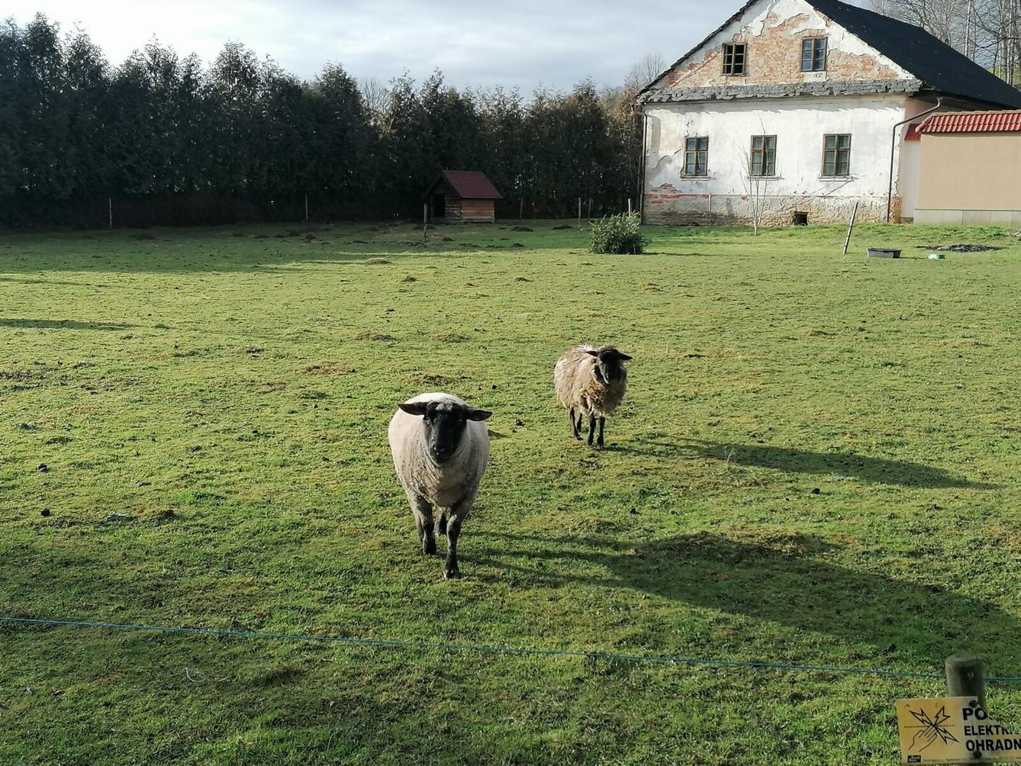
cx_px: 510
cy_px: 383
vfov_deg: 31.5
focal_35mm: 46
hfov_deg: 41.2
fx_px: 1357
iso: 50
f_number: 1.8
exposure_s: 1/623
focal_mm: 4.75
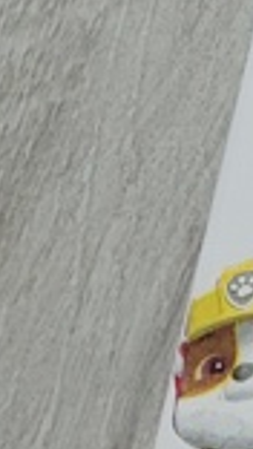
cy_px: -20
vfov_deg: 11.7
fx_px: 2154
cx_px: 1153
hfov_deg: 5.5
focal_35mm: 181
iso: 250
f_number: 1.8
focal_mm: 5.4
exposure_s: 1/50
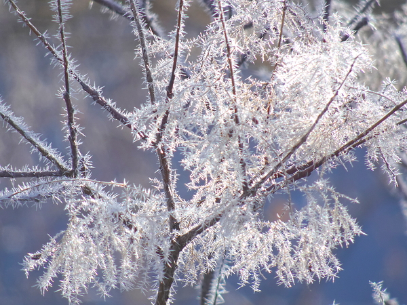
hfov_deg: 2.8
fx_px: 8360
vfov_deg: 2.1
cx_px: 204
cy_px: 152
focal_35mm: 711
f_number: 6.3
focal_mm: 116.76
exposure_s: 1/250
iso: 100
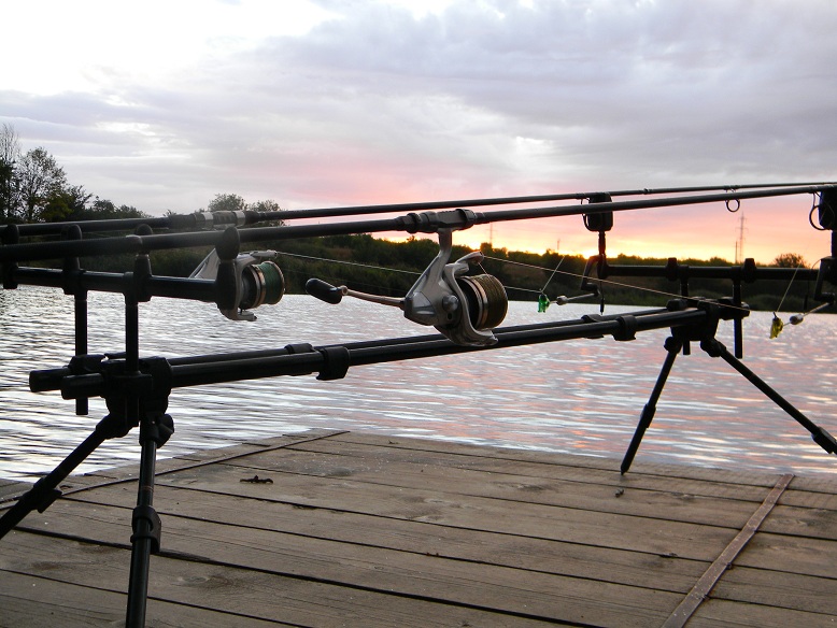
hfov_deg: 40.4
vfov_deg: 30.9
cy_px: 314
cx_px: 418
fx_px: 1137
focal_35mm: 47
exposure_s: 1/30
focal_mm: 8.6
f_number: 3.9
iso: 119
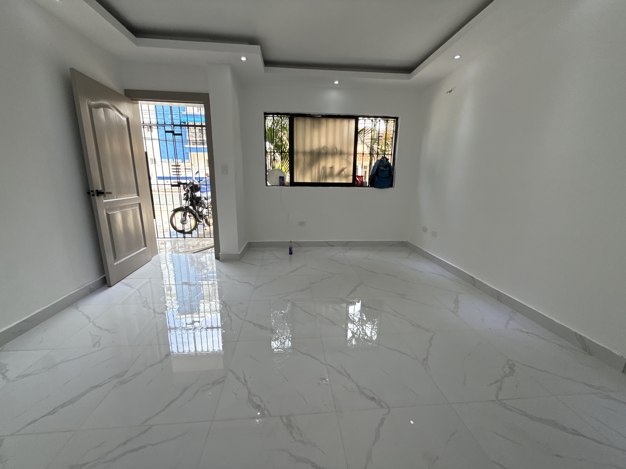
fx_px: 253
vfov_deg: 85.7
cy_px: 234
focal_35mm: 14
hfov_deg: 102.1
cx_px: 313
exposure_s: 1/188
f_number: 2.2
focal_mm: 2.22
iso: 64
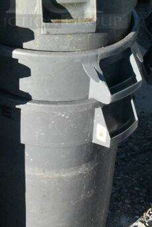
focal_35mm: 72
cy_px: -6
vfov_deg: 26.4
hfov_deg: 18.9
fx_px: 455
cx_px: 54
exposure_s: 1/1600
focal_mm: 18
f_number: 20
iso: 6400
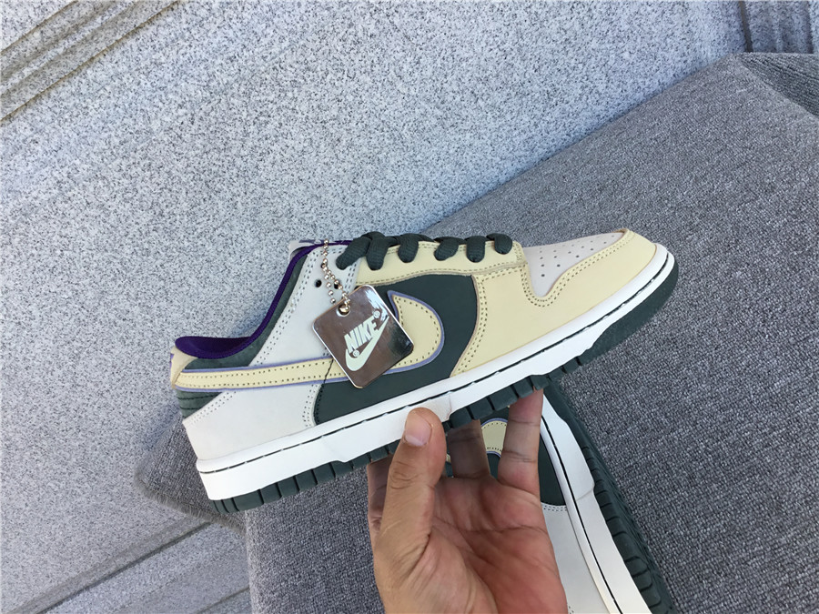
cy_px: 307
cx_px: 410
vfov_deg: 45.4
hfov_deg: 58.4
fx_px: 733
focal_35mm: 31
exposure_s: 1/160
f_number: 2.4
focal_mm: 3.3
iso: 25
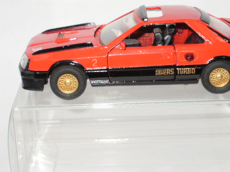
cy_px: 82
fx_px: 618
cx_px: 142
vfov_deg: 15.9
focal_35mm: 93
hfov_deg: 21.0
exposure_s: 1/40
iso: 100
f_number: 4.6
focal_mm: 11.2
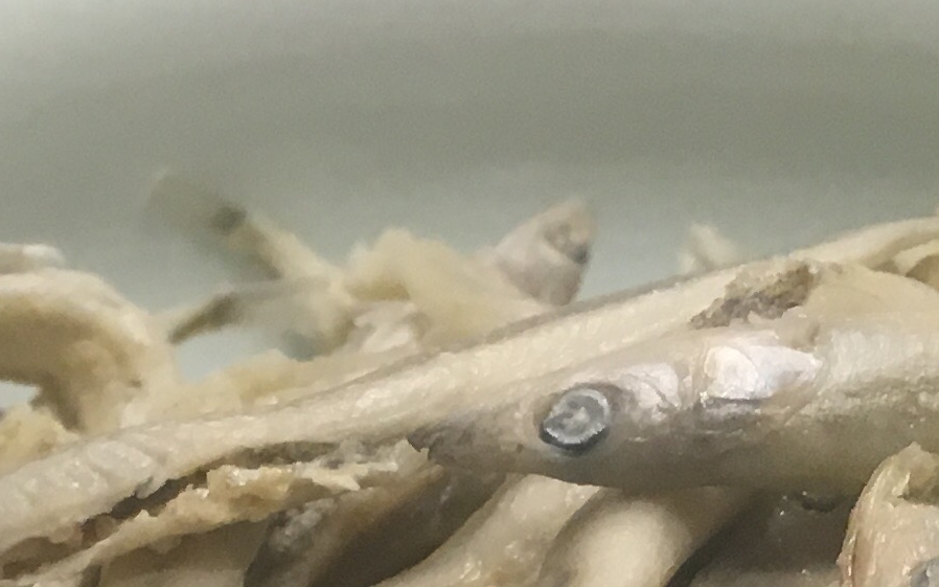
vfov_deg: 8.6
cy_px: 1425
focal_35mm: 138
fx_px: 3531
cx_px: 73
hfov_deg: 15.0
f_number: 2.2
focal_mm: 4.15
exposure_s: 1/30
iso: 40
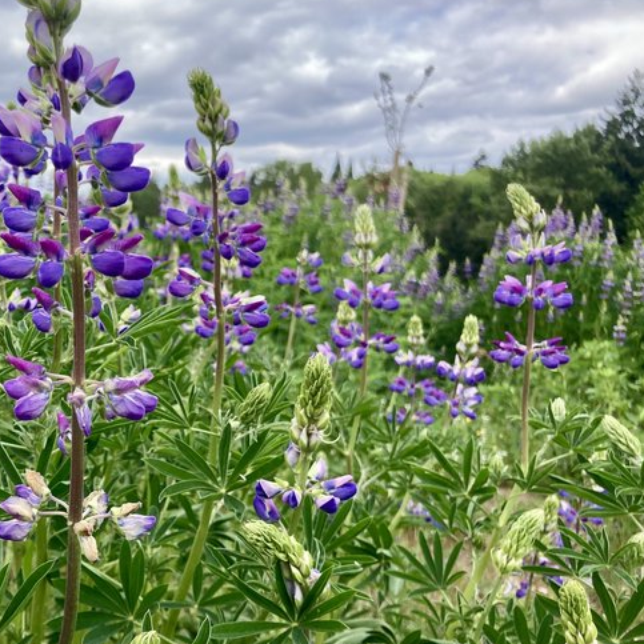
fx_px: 863
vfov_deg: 40.9
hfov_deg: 39.1
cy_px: 296
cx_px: 117
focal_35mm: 41
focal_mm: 3.99
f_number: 1.8
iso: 20
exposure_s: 1/750
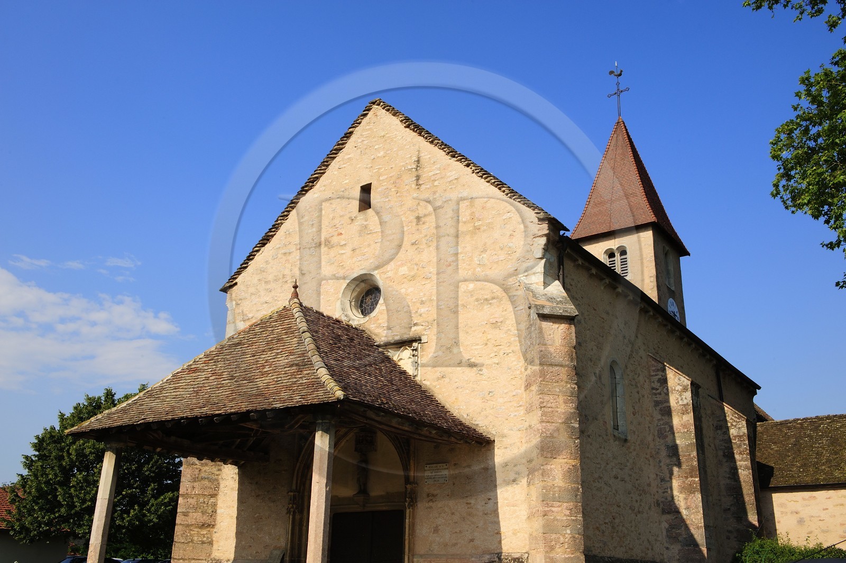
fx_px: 798
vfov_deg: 38.8
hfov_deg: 55.8
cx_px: 423
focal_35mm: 34
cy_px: 282
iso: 200
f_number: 16
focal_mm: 34
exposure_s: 1/160
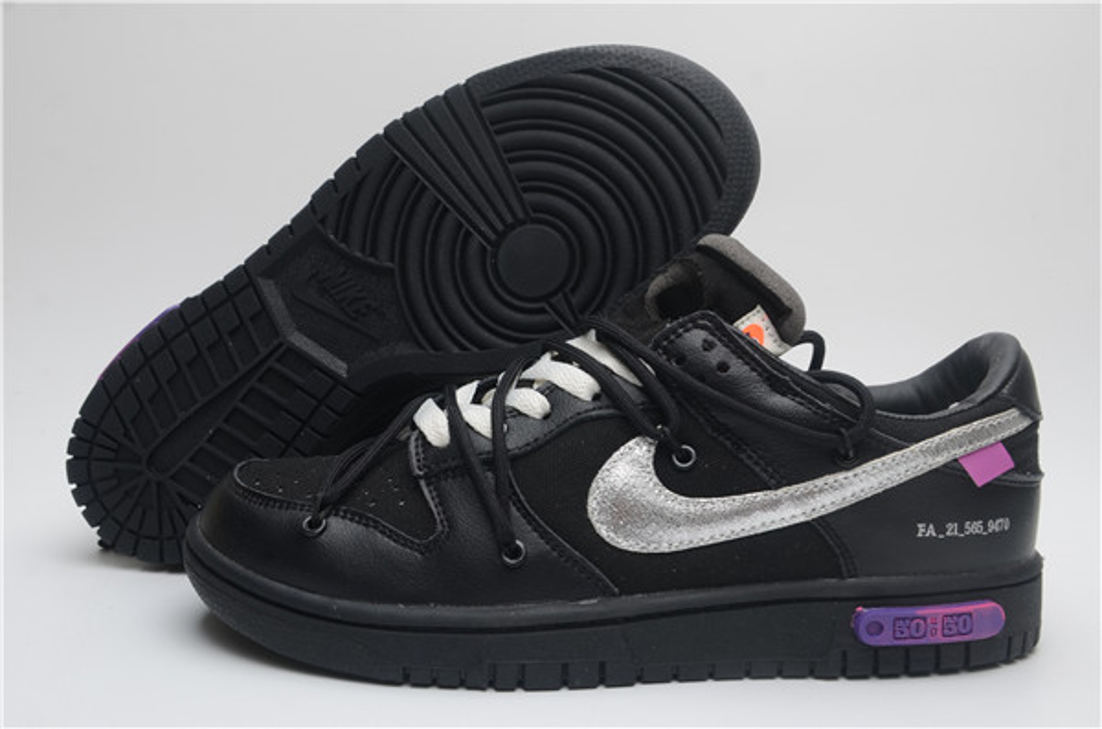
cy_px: 364
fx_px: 1191
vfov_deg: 34.0
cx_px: 551
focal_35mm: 39
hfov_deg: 49.7
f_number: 8
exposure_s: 1/125
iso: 100
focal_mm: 26
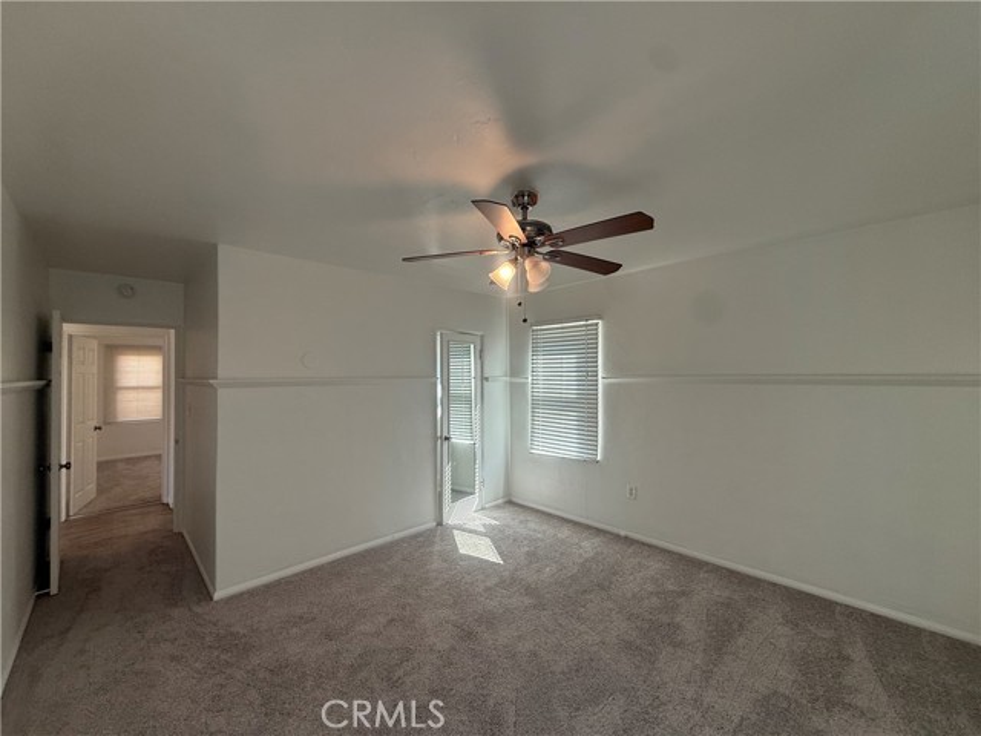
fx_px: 397
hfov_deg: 102.1
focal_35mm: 14
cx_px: 490
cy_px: 368
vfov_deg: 85.7
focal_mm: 2.22
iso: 125
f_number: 2.2
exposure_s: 1/120
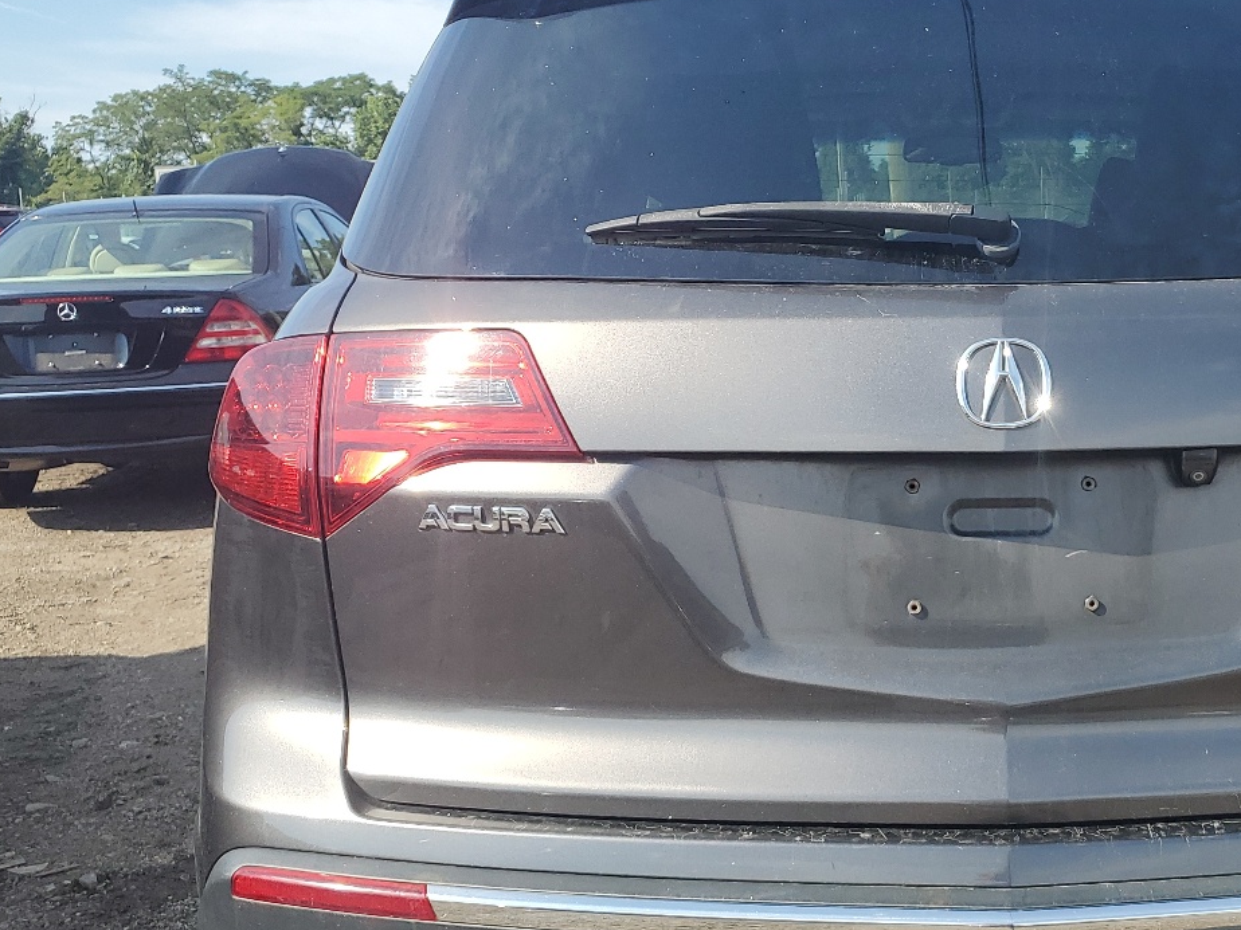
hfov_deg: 40.3
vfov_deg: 32.2
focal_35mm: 45
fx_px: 1613
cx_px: 998
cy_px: 506
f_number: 1.5
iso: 50
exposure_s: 1/2000
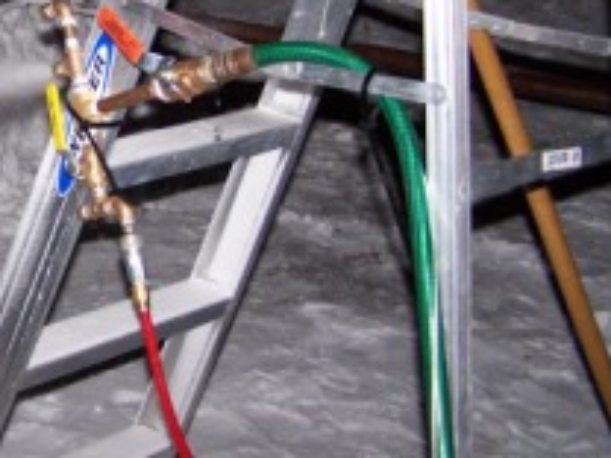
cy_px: 59
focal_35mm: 82
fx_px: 1447
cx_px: 3
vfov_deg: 17.8
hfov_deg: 22.9
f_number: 2.8
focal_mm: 6.3
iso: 140
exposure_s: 1/60
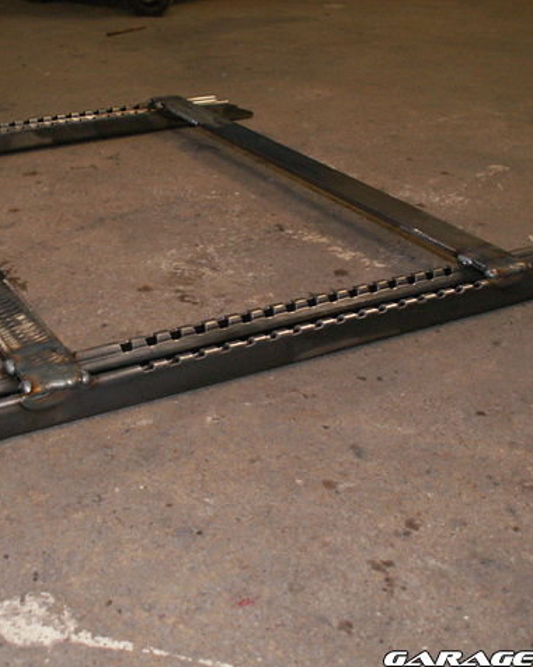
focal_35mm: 46
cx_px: 175
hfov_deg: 32.5
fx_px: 907
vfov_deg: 40.3
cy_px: 336
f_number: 2.8
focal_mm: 5.86
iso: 160
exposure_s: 1/40
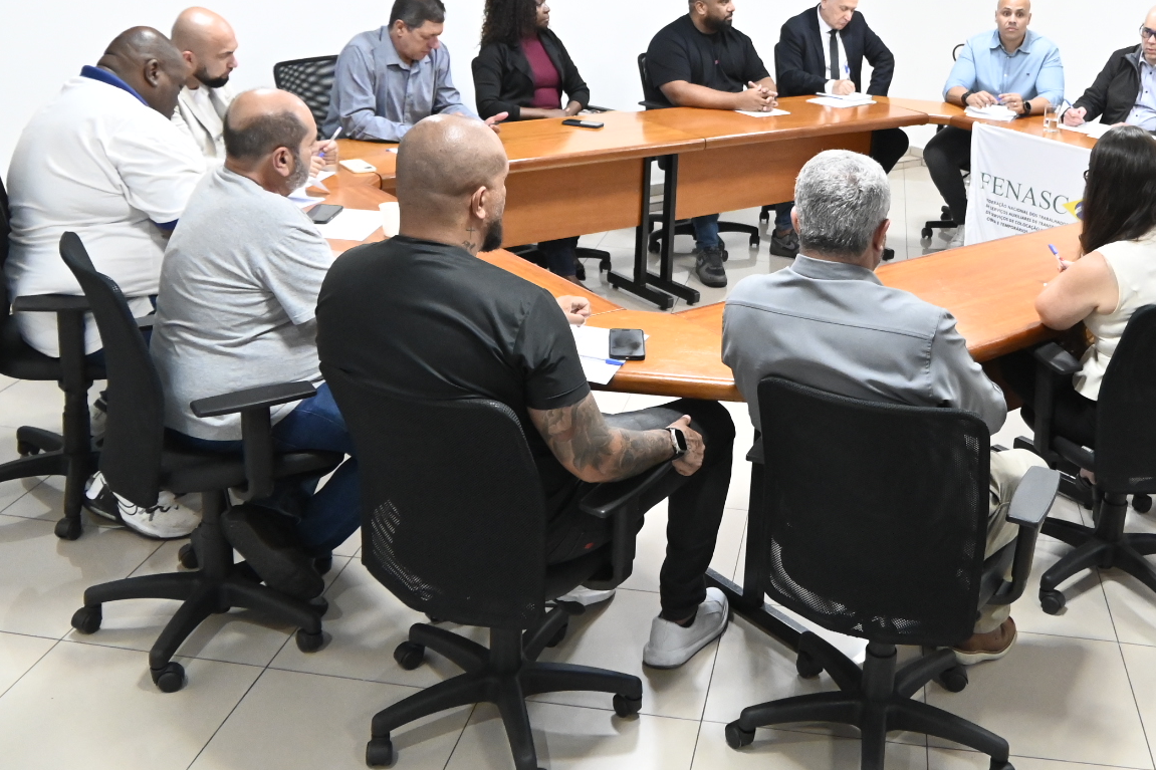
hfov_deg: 49.8
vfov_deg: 34.7
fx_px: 1220
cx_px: 771
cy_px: 248
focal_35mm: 38
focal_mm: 18
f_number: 4
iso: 6400
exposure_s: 1/200
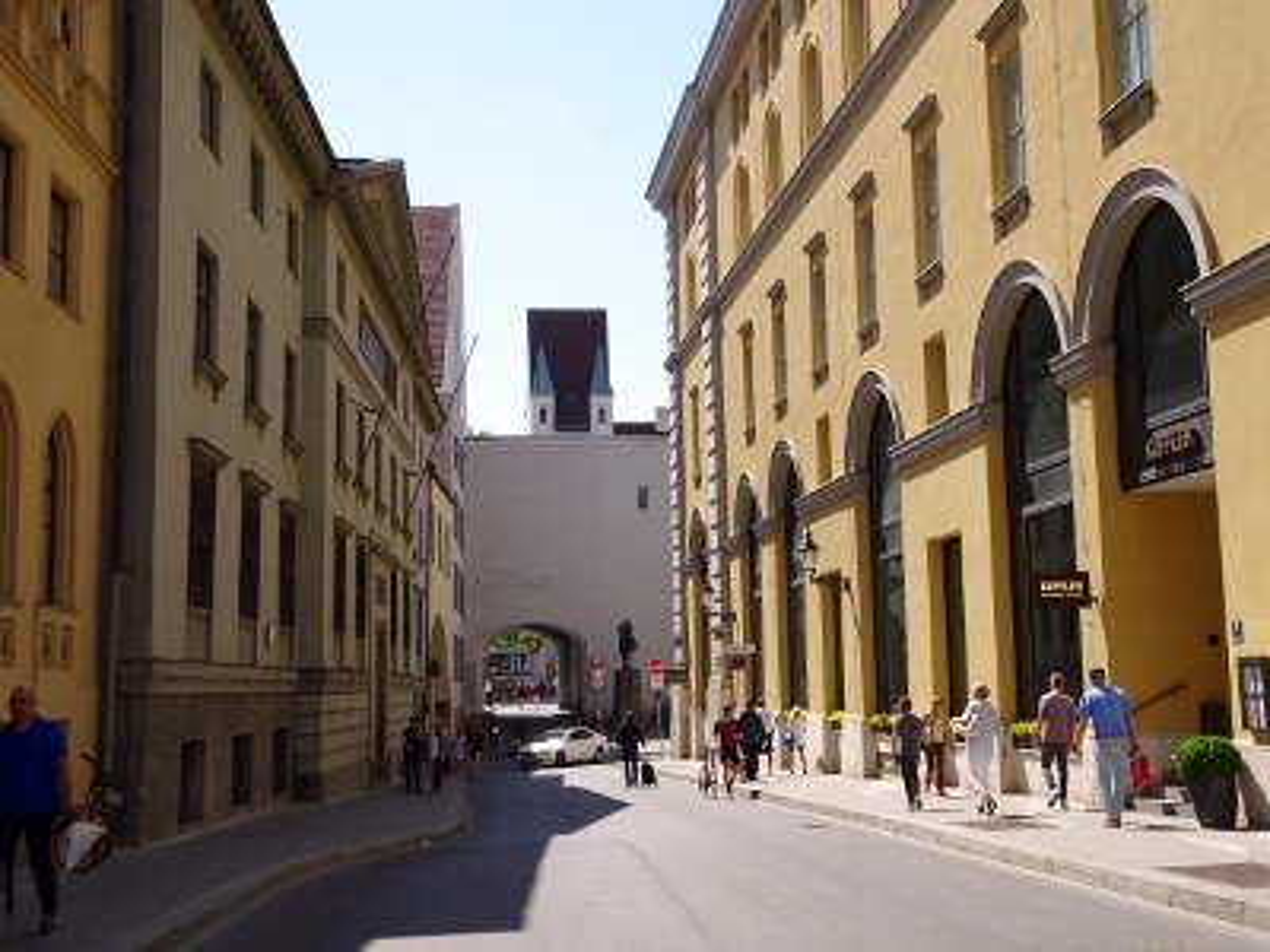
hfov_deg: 46.8
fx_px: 1468
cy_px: 476
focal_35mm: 40
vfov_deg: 36.0
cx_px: 635
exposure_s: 1/500
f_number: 4
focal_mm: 6.8
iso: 80
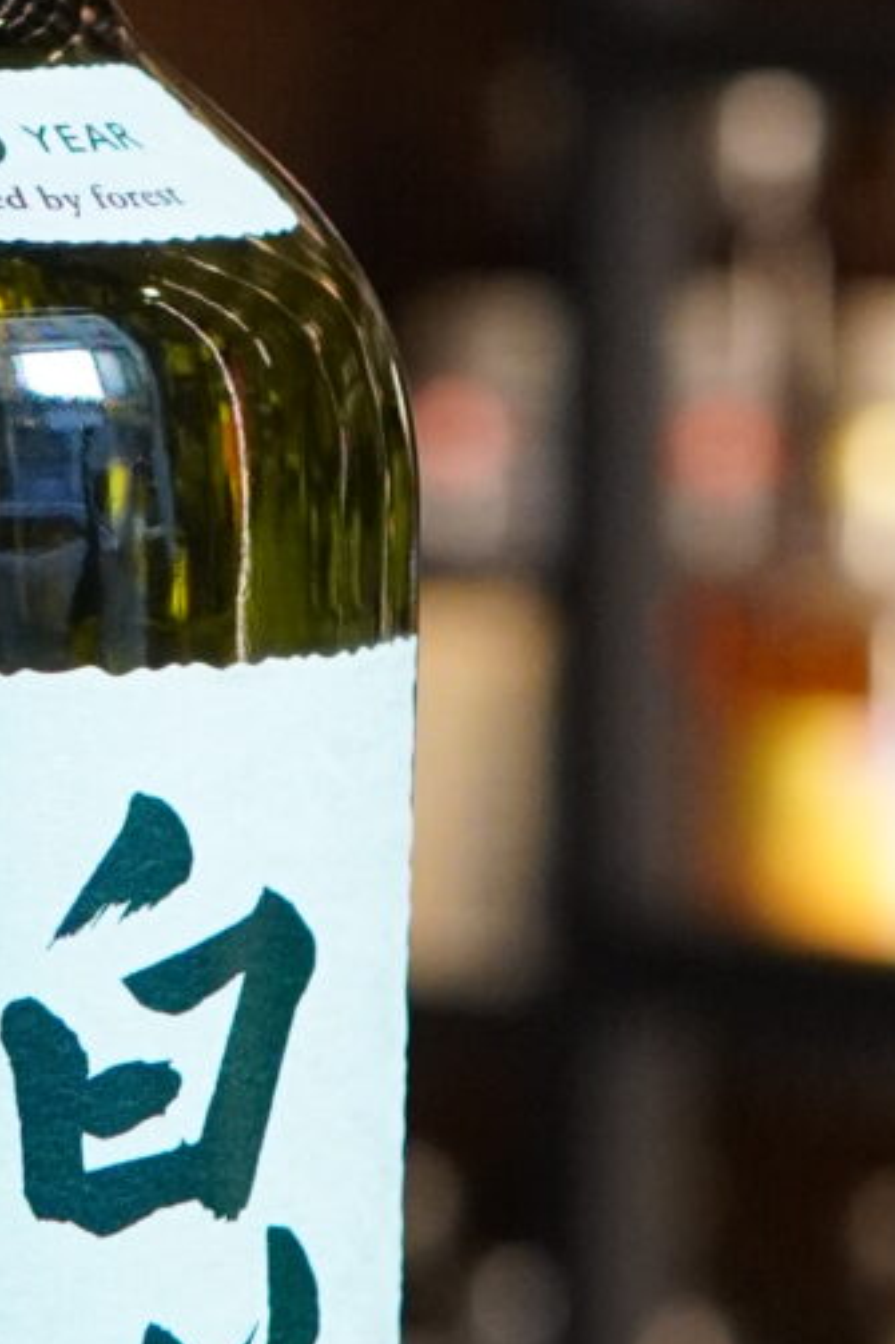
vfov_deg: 8.9
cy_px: 27
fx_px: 8545
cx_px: -167
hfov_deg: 6.0
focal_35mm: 229
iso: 1600
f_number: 3.2
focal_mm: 30
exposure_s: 1/160
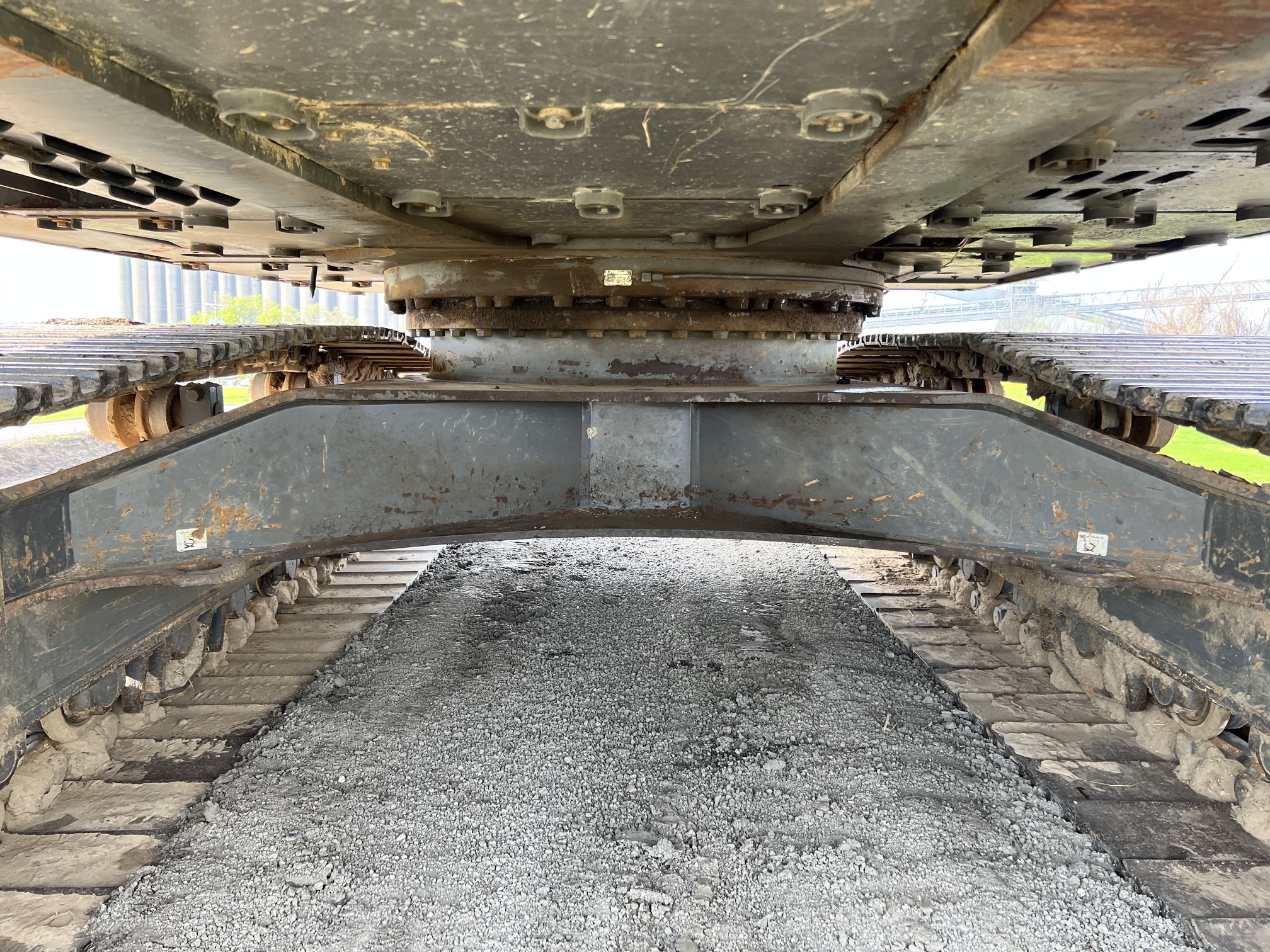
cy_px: 476
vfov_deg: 53.1
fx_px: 954
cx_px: 635
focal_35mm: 26
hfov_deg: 67.3
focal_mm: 5.7
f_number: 1.5
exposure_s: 1/169
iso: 64
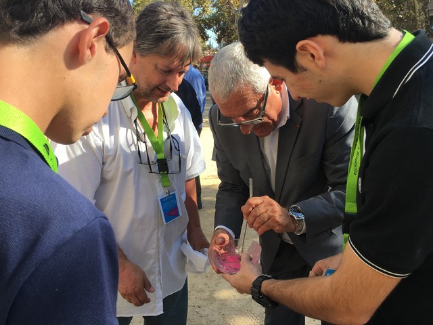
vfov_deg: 48.2
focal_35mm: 29
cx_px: 216
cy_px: 162
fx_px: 363
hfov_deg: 61.7
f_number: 2.2
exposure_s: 1/481
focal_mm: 4.15
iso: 25
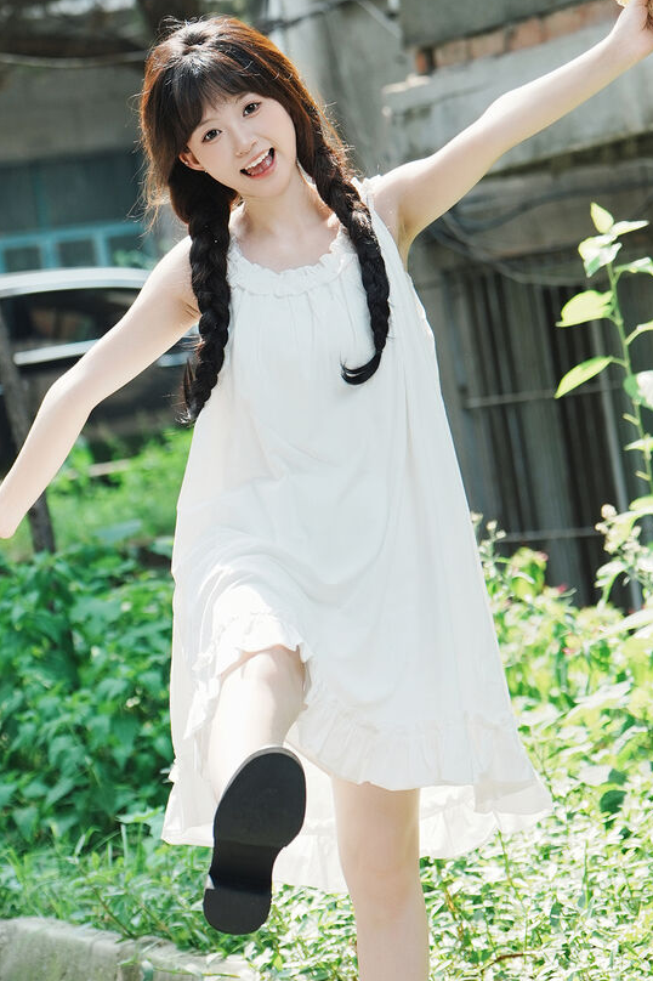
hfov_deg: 8.8
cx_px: 386
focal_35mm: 156
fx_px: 4248
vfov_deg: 13.2
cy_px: 365
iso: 200
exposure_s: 1/500
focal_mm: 70
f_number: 3.5
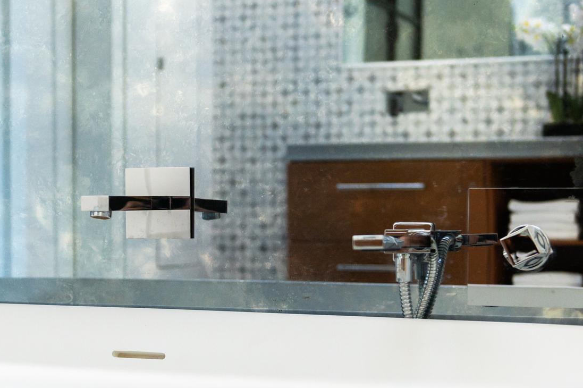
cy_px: 267
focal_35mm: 84
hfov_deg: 24.0
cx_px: 158
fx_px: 1359
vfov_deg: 16.2
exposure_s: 1/125
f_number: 3.5
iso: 2500
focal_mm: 45
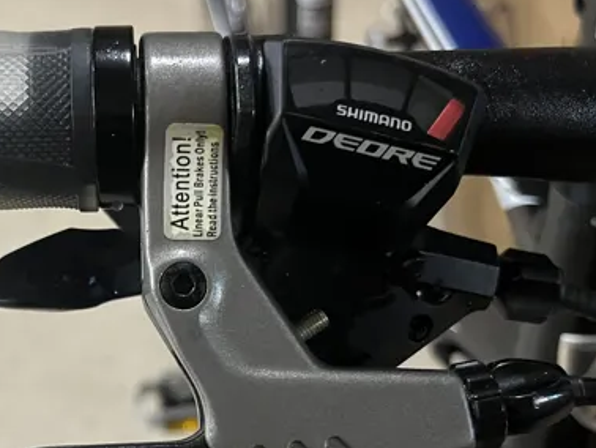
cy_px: 320
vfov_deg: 26.3
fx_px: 948
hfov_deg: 34.1
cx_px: 143
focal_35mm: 55
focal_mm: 5.1
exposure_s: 1/50
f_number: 1.6
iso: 500
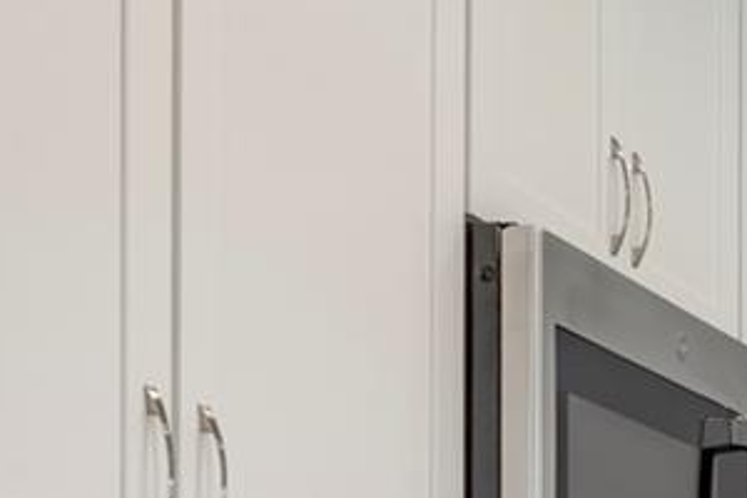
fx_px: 2324
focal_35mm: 112
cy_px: 1001
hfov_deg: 14.9
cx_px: 1501
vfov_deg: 11.1
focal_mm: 21
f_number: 13
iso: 64
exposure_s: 1/1.67
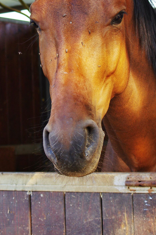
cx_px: 90
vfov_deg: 17.9
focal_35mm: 113
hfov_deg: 12.1
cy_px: 41
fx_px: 738
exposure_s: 1/125
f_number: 5
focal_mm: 45
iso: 200
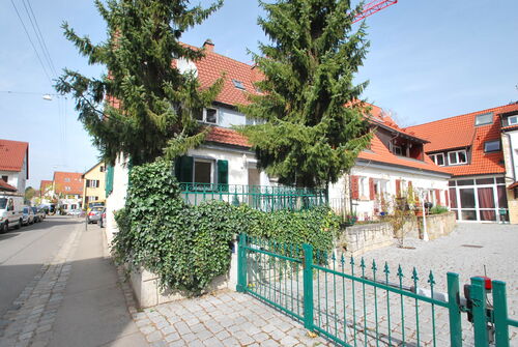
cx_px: 259
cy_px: 174
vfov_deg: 72.2
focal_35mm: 16
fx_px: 238
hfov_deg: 94.9
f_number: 11
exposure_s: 1/400
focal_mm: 11
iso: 800
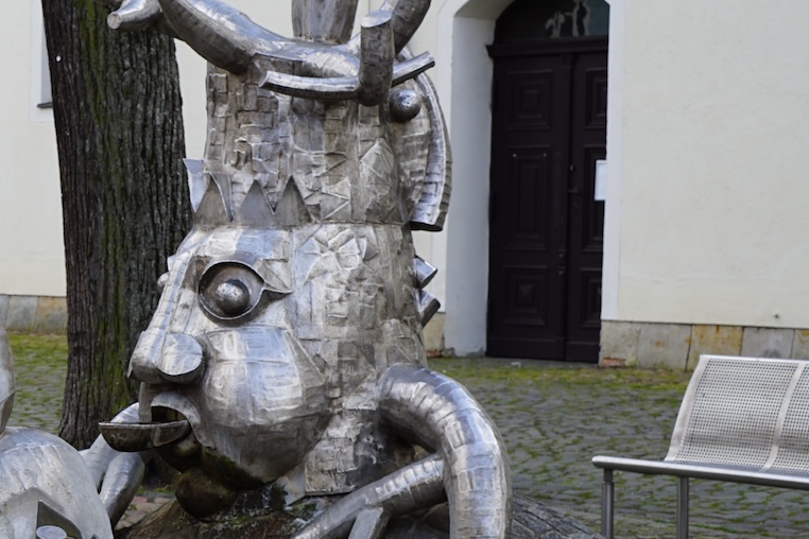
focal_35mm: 126
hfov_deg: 15.7
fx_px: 2831
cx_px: -133
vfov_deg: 10.9
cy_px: 405
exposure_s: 1/60
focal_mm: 50
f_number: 6.7
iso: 100
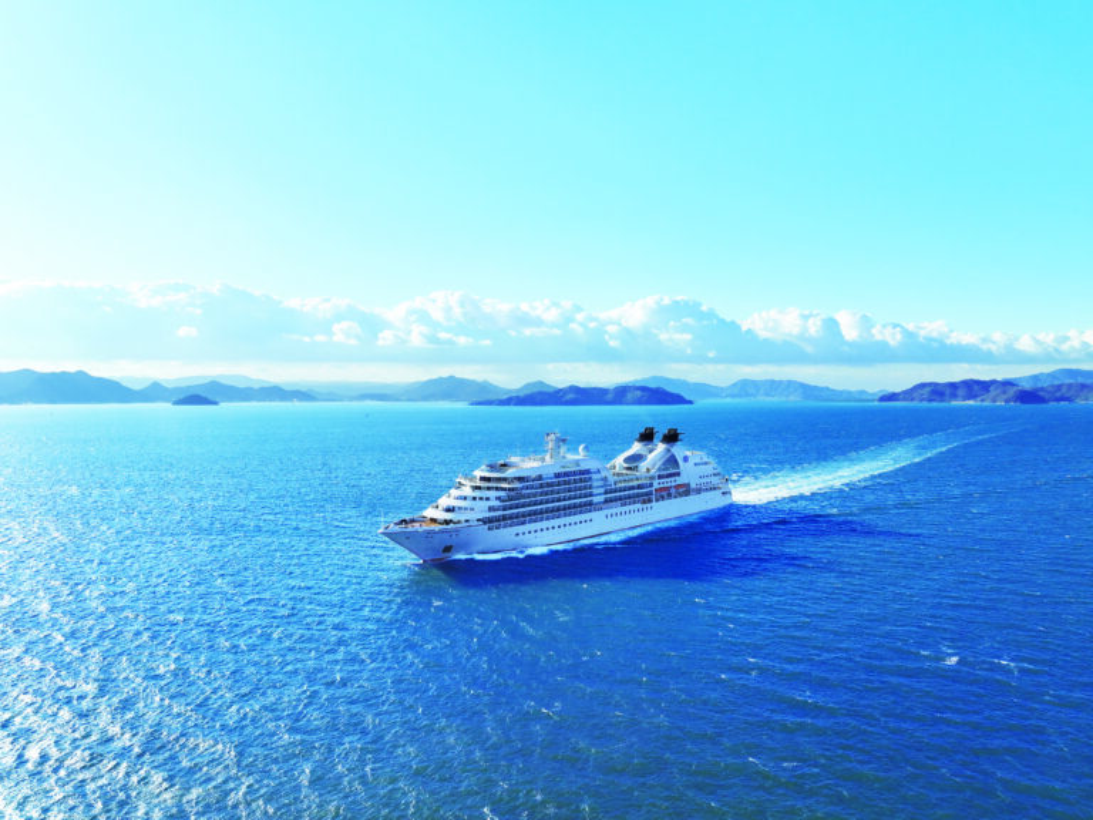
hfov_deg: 71.6
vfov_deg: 56.8
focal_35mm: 24
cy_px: 410
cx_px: 546
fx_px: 758
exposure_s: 1/120
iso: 210
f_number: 5
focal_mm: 12.29
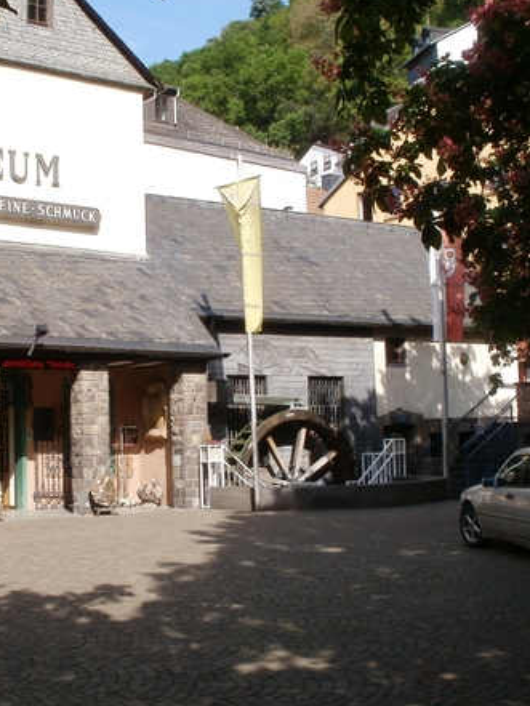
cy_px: 352
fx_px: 1000
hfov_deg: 29.6
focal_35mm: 49
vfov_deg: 38.9
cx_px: 194
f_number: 5.6
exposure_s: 1/250
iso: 100
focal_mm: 6.3
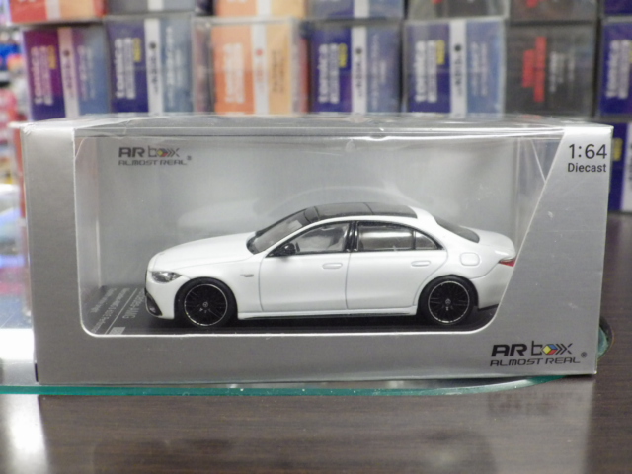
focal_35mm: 41
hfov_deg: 45.8
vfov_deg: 35.1
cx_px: 316
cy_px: 237
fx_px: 749
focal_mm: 7.4
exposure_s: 1/40
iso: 800
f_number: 3.6
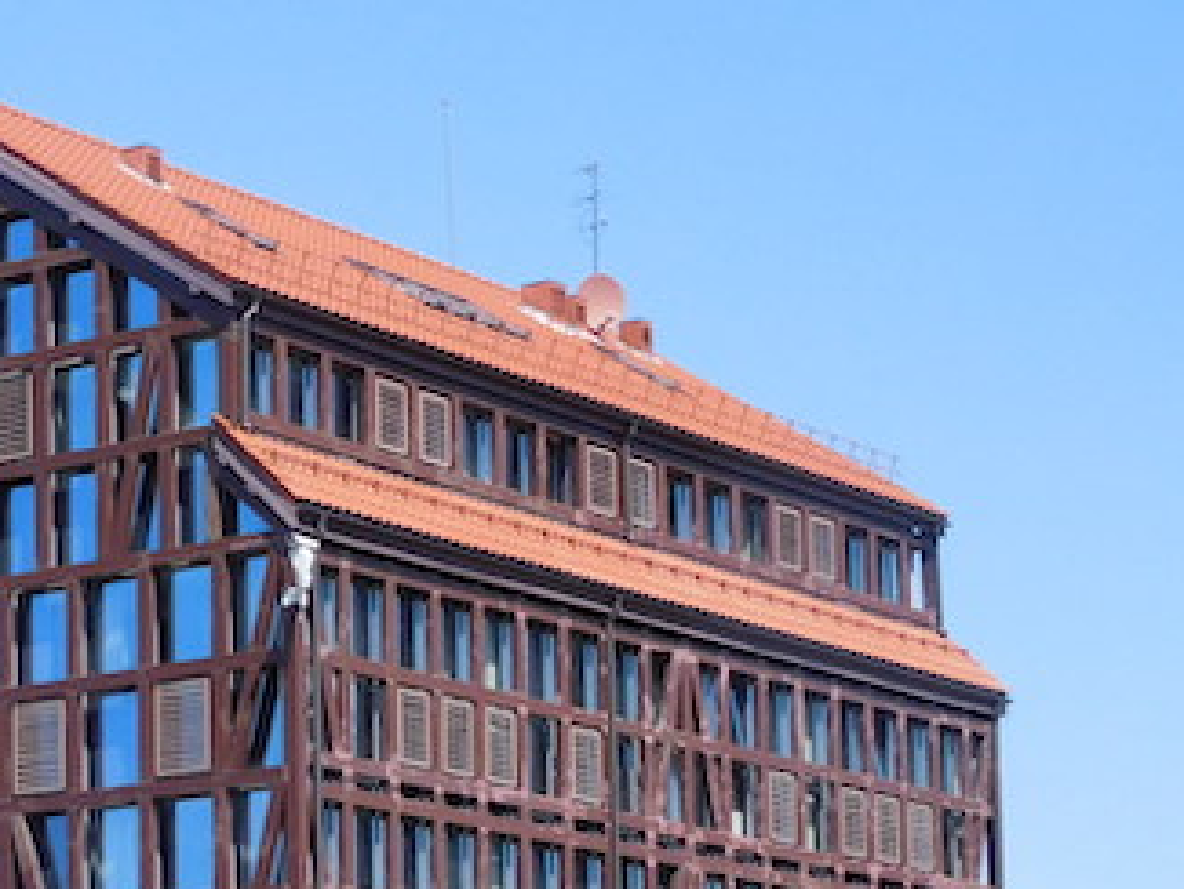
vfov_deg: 11.9
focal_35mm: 123
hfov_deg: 15.5
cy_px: 1006
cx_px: -179
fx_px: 4209
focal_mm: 8.9
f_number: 4.1
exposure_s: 1/640
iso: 125
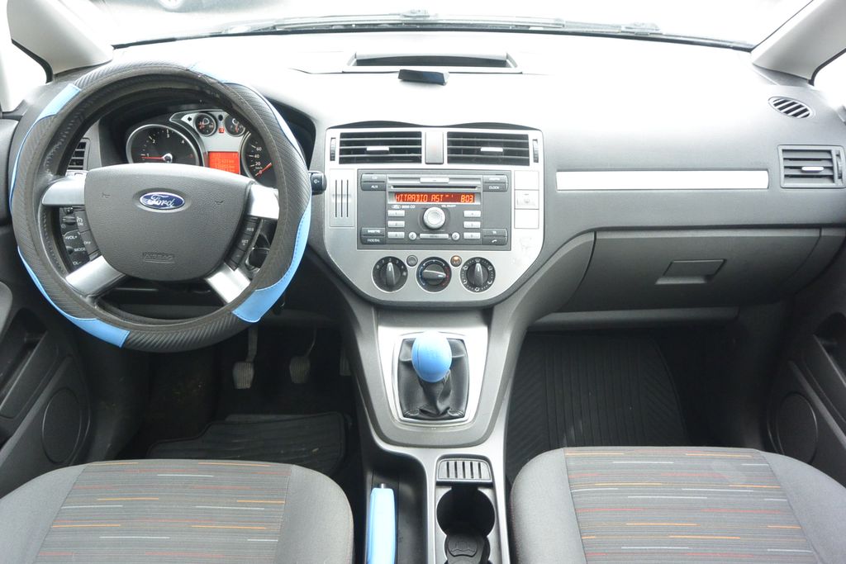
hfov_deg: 67.4
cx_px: 423
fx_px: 635
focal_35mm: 27
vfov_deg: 47.9
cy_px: 282
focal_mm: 10
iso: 800
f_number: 3.5
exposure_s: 1/50
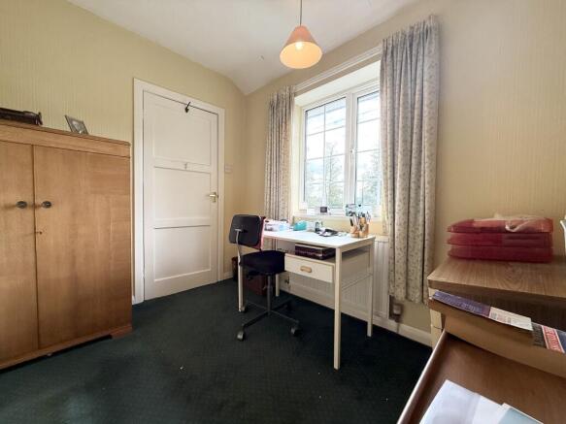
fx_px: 229
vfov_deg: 85.7
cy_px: 212
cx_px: 283
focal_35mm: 14
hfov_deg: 102.1
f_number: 2.2
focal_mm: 2.22
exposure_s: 1/171
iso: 64
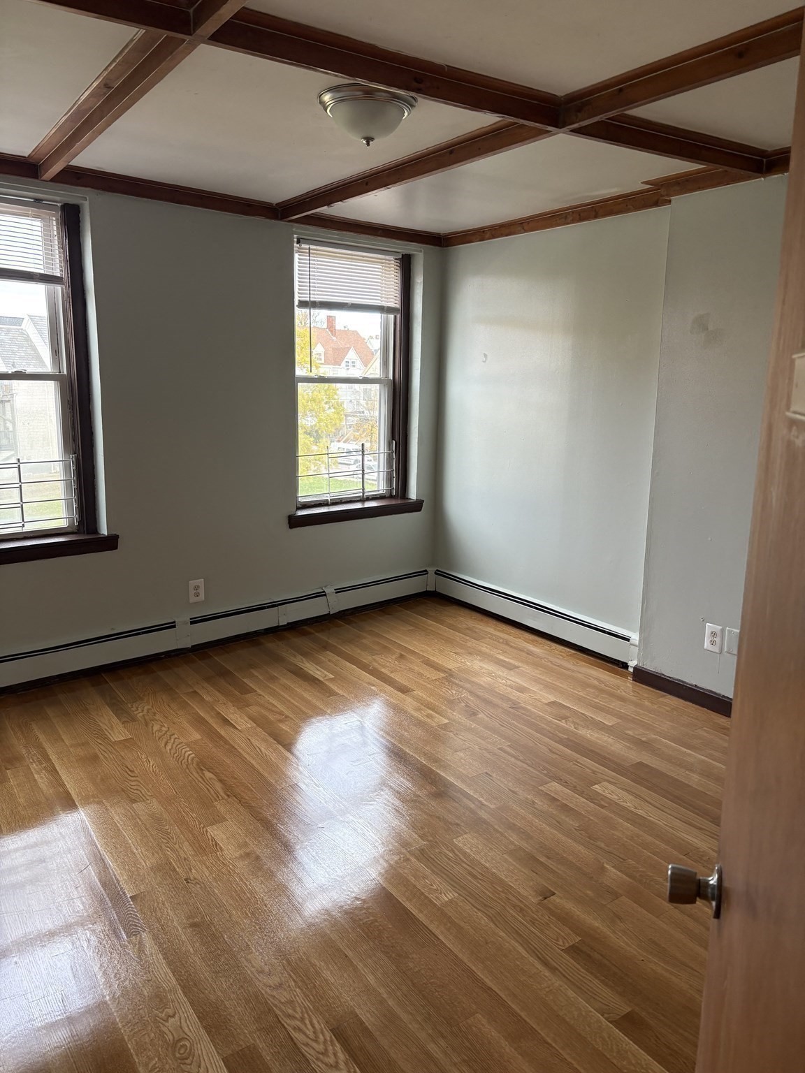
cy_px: 536
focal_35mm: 26
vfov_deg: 67.3
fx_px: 806
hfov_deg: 53.1
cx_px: 402
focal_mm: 5.96
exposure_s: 1/60
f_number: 1.6
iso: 100
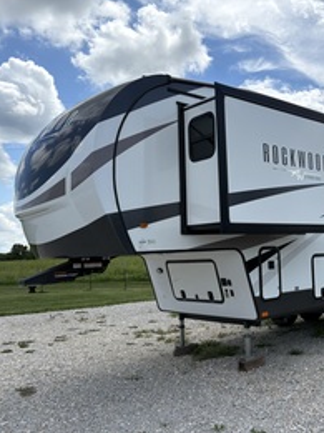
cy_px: 217
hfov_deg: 38.1
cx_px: 289
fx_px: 437
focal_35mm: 35
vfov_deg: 52.6
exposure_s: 1/4065
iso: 50
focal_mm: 5.96
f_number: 1.6
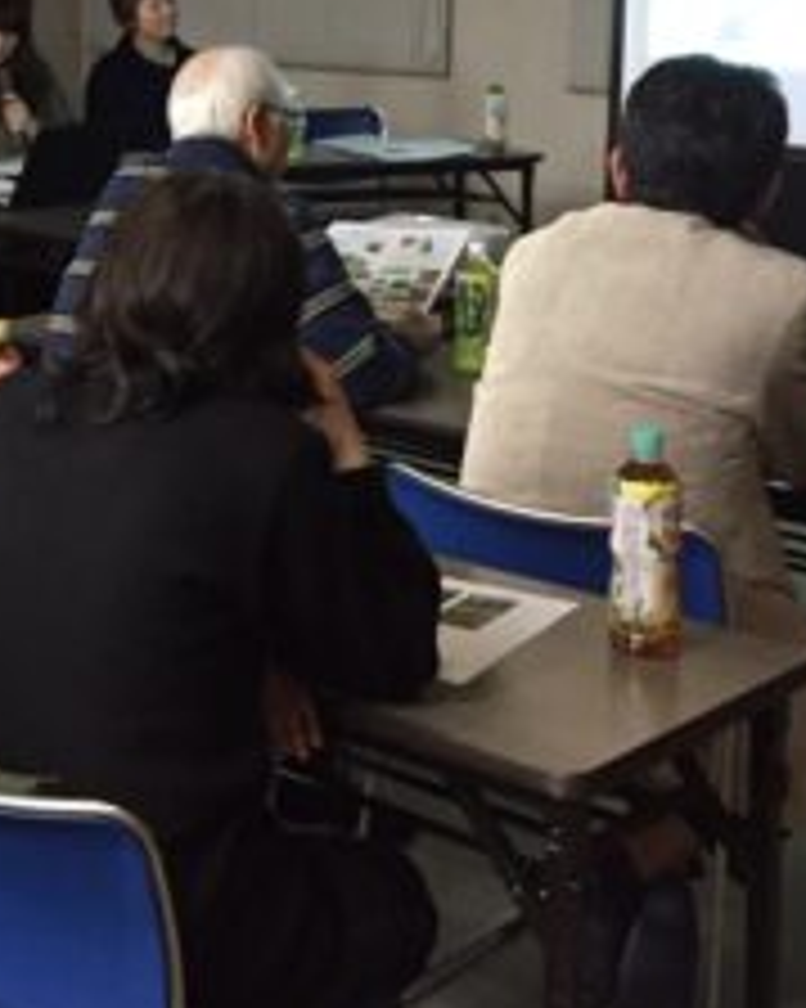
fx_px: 2148
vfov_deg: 25.7
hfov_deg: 20.7
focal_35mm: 72
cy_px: 124
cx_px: 56
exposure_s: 1/20
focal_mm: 4.15
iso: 250
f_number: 2.2
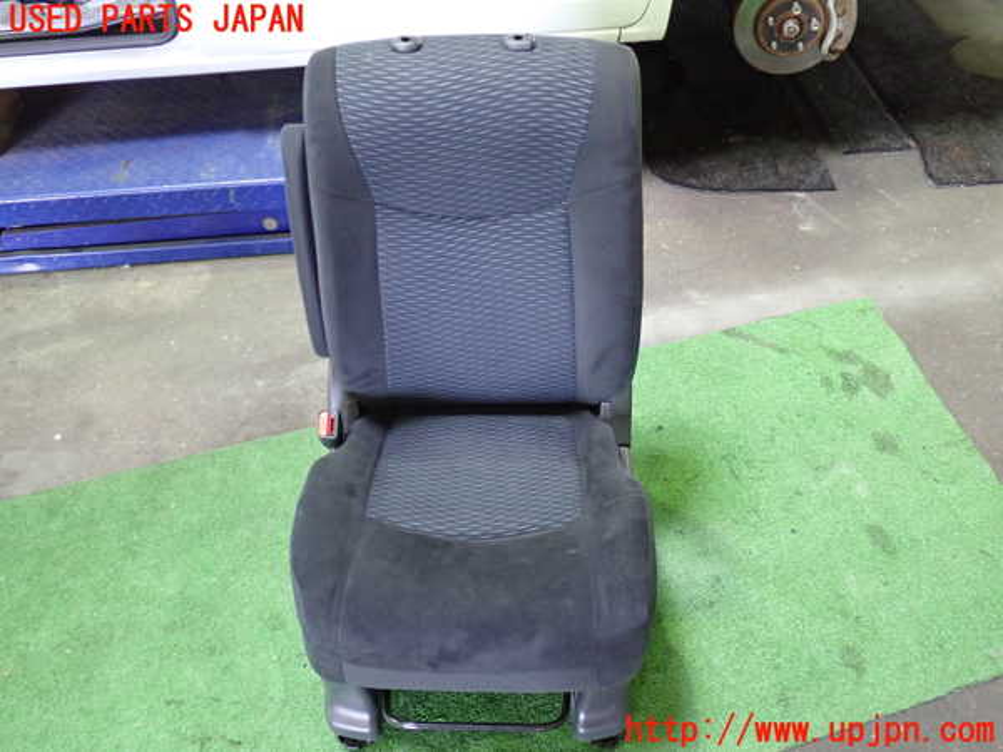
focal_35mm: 30
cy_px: 376
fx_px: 869
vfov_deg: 46.8
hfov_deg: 60.0
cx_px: 502
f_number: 2.3
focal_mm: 5.4
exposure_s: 1/30
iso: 500
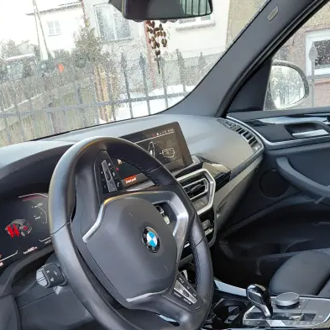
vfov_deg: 32.3
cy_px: 338
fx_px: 518
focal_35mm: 48
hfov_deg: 35.3
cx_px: 178
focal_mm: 4.69
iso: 200
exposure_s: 1/120
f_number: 1.8
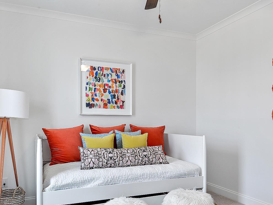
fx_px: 229
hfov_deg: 61.6
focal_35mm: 29
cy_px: 127
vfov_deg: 47.8
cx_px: 129
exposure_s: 1
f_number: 14
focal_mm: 16
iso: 200
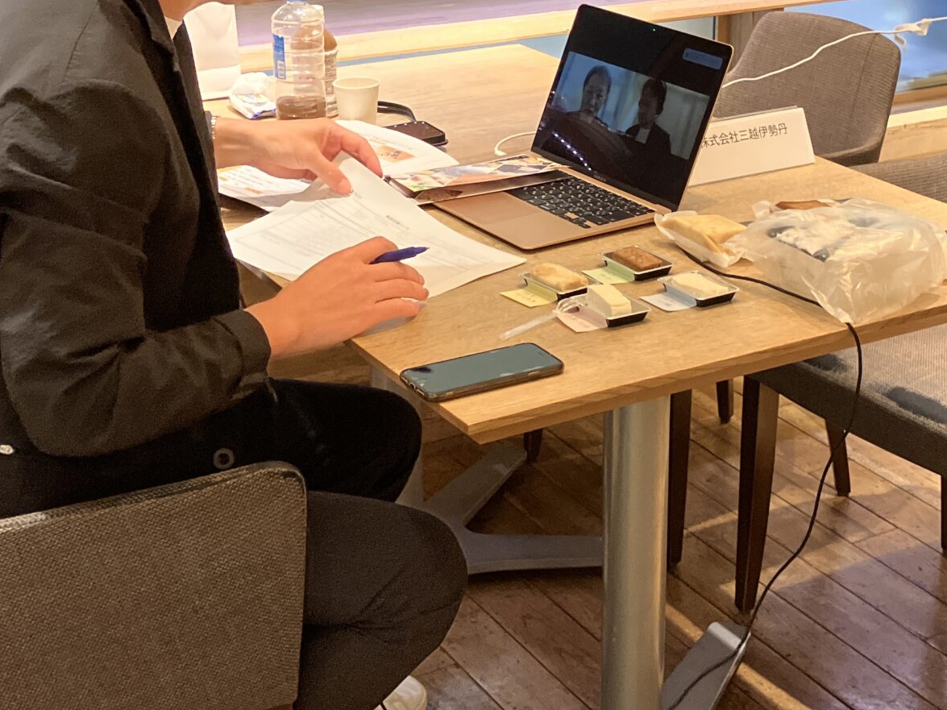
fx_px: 1669
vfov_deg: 23.7
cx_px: 573
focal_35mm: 61
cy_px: 164
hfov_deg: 31.6
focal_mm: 3.99
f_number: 1.8
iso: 200
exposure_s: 1/60
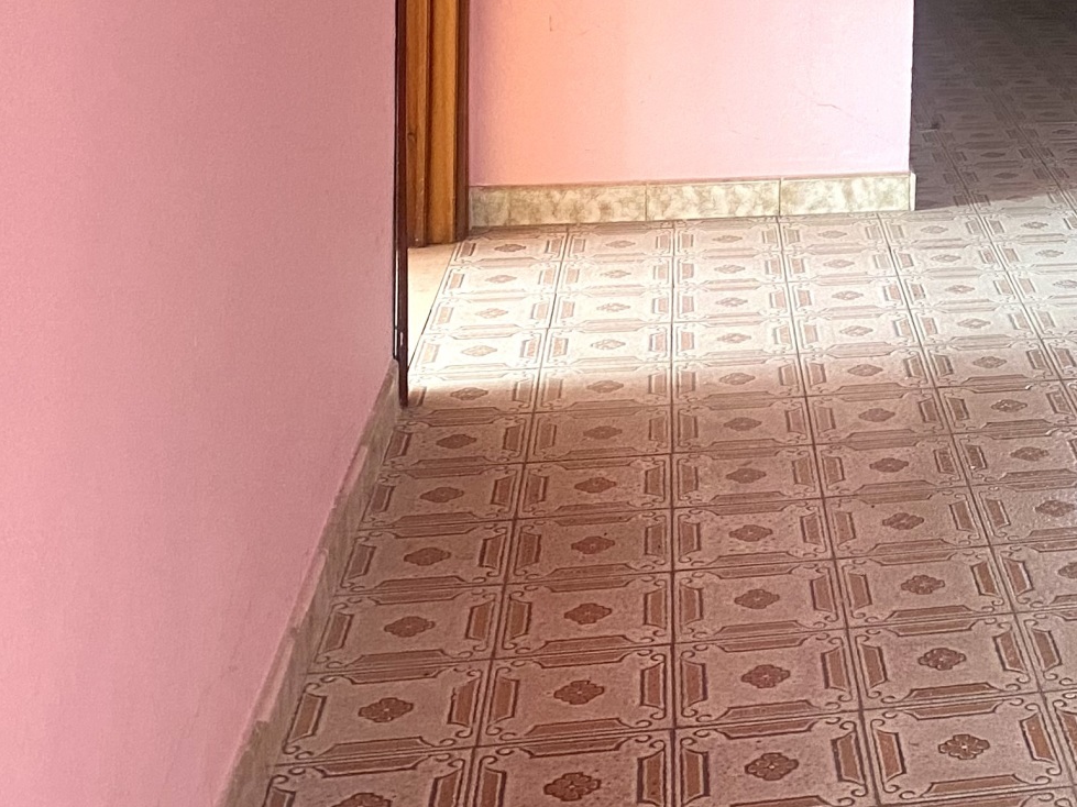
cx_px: 1245
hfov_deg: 25.9
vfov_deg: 20.1
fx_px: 2115
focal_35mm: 68
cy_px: -194
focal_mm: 4.25
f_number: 1.8
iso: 200
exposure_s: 1/60
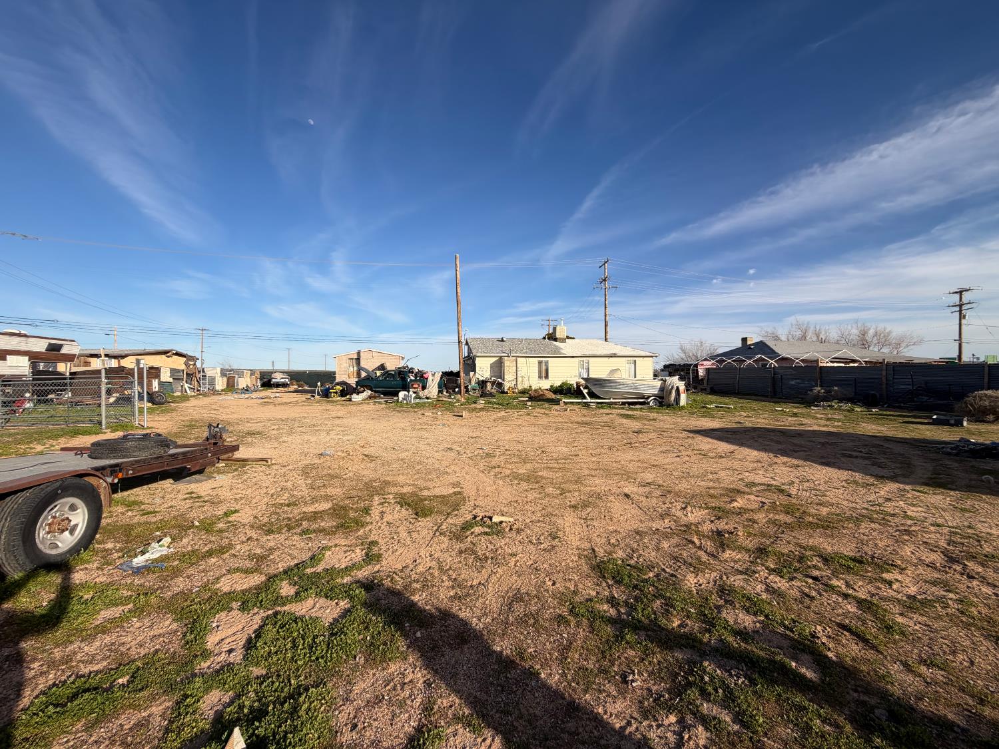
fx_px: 404
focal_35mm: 14
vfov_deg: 85.7
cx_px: 500
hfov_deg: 102.1
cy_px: 374
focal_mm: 2.22
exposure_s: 1/779
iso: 20
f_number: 2.2
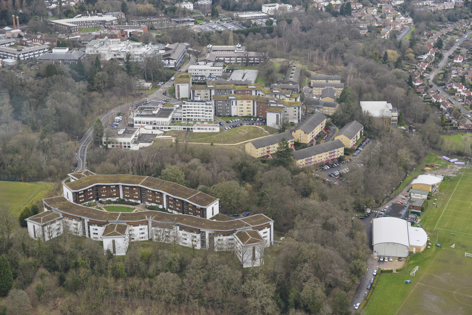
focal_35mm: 60
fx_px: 787
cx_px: 236
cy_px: 158
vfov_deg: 22.6
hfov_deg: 33.4
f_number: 3.5
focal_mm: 60
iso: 560
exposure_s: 1/1600
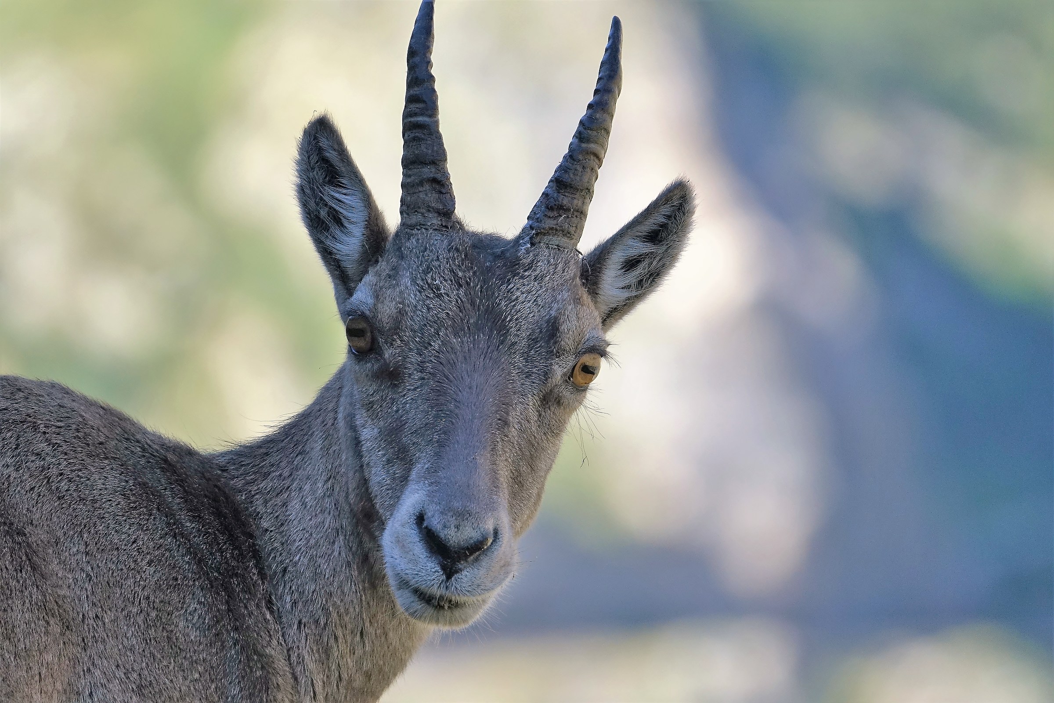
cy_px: 352
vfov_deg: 2.3
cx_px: 527
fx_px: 17155
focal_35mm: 586
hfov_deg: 3.5
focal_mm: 214.72
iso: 640
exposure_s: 1/1000
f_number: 4
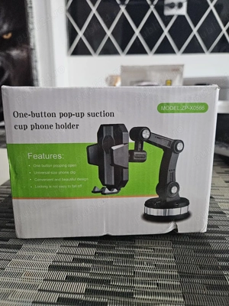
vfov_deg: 73.9
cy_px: 153
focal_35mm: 23
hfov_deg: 58.9
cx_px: 114
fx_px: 203
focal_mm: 5.4
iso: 640
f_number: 1.8
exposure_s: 1/33.4
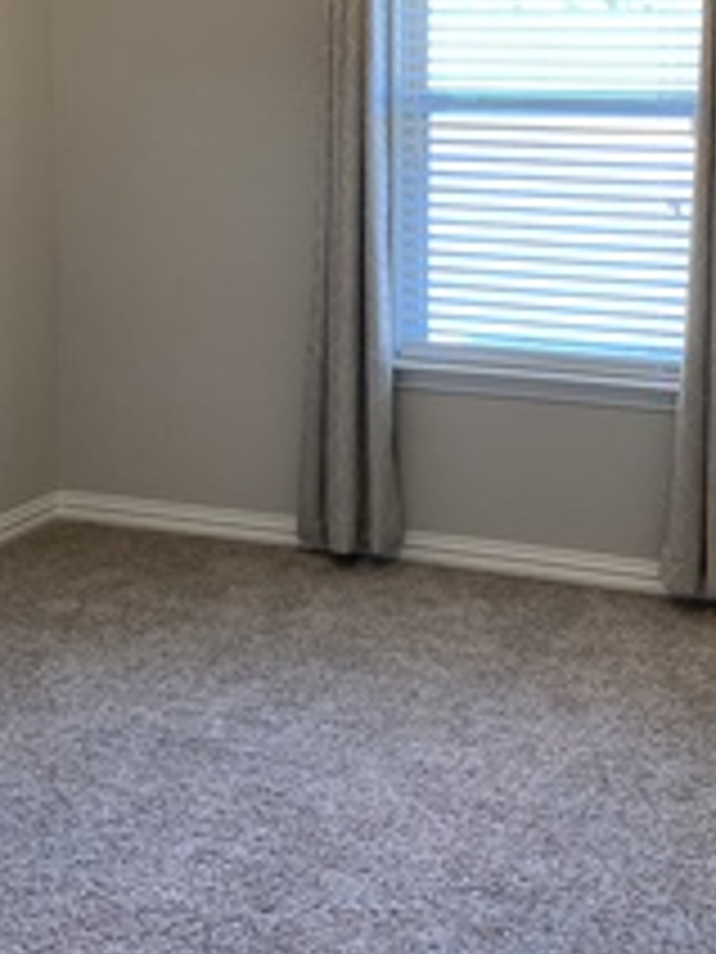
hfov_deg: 24.8
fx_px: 1627
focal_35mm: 59
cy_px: 189
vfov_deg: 31.8
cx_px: 423
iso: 125
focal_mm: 4.25
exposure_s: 1/60
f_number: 1.8
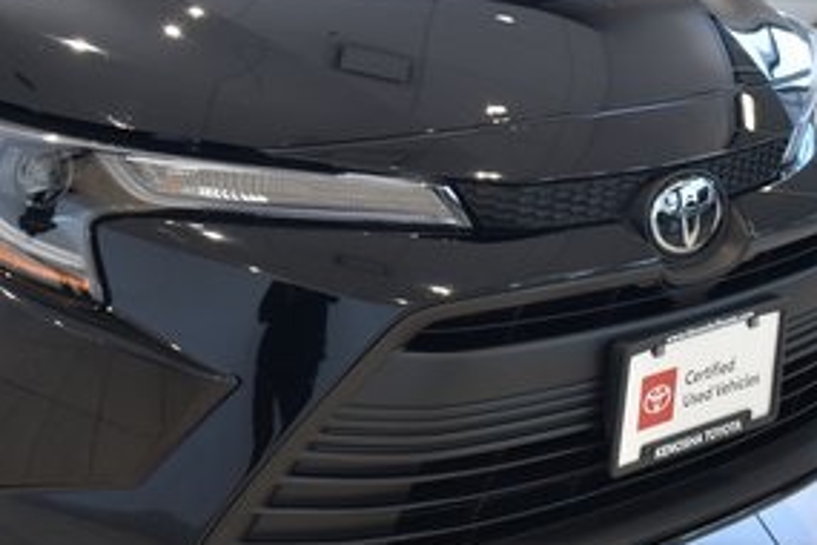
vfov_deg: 18.3
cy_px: 139
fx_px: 1679
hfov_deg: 26.5
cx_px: 89
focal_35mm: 74
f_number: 3.8
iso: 140
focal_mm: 22
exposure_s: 1/30
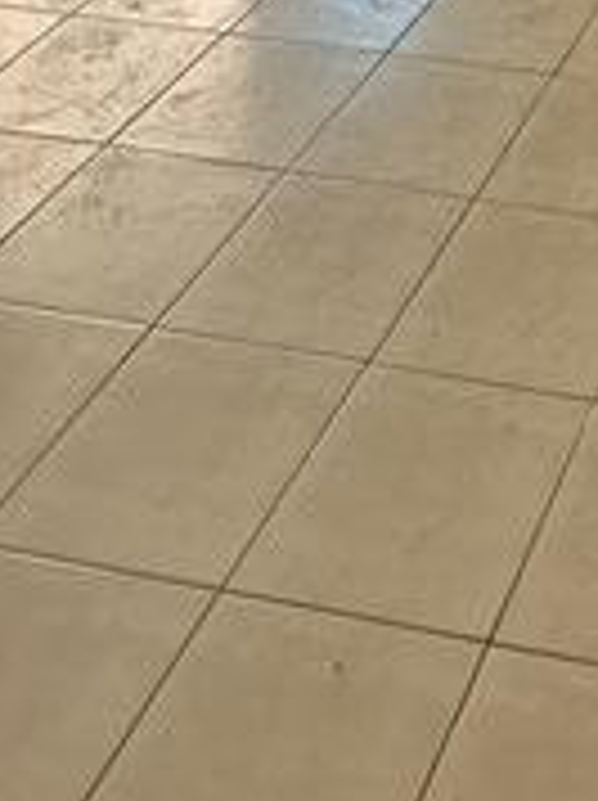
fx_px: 1455
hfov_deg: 20.1
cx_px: 895
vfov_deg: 22.2
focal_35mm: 63
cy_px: -544
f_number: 2.2
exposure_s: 1/99
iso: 250
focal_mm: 2.22
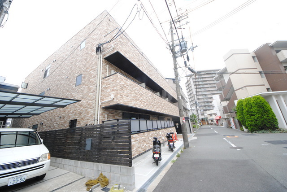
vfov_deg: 90.1
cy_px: 96
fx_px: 96
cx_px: 144
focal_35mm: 12
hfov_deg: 112.6
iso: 800
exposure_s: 1/250
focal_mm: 8
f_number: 9
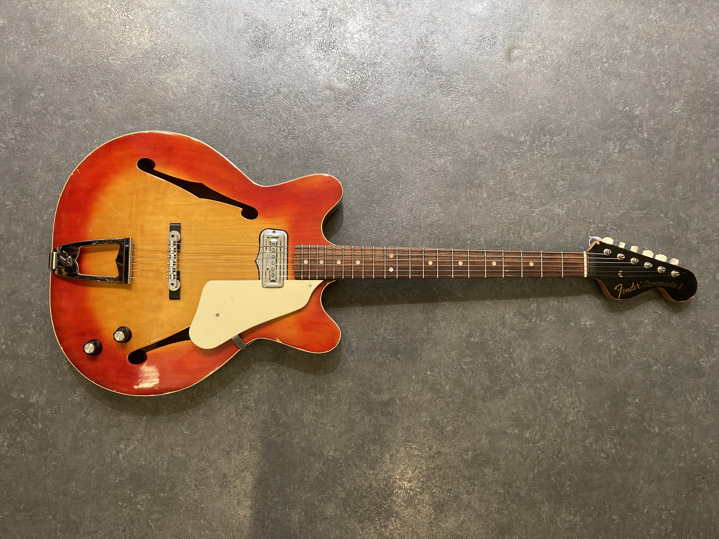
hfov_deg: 63.4
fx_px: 582
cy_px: 270
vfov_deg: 49.7
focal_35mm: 28
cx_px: 360
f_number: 1.8
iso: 160
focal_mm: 3.99
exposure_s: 1/50
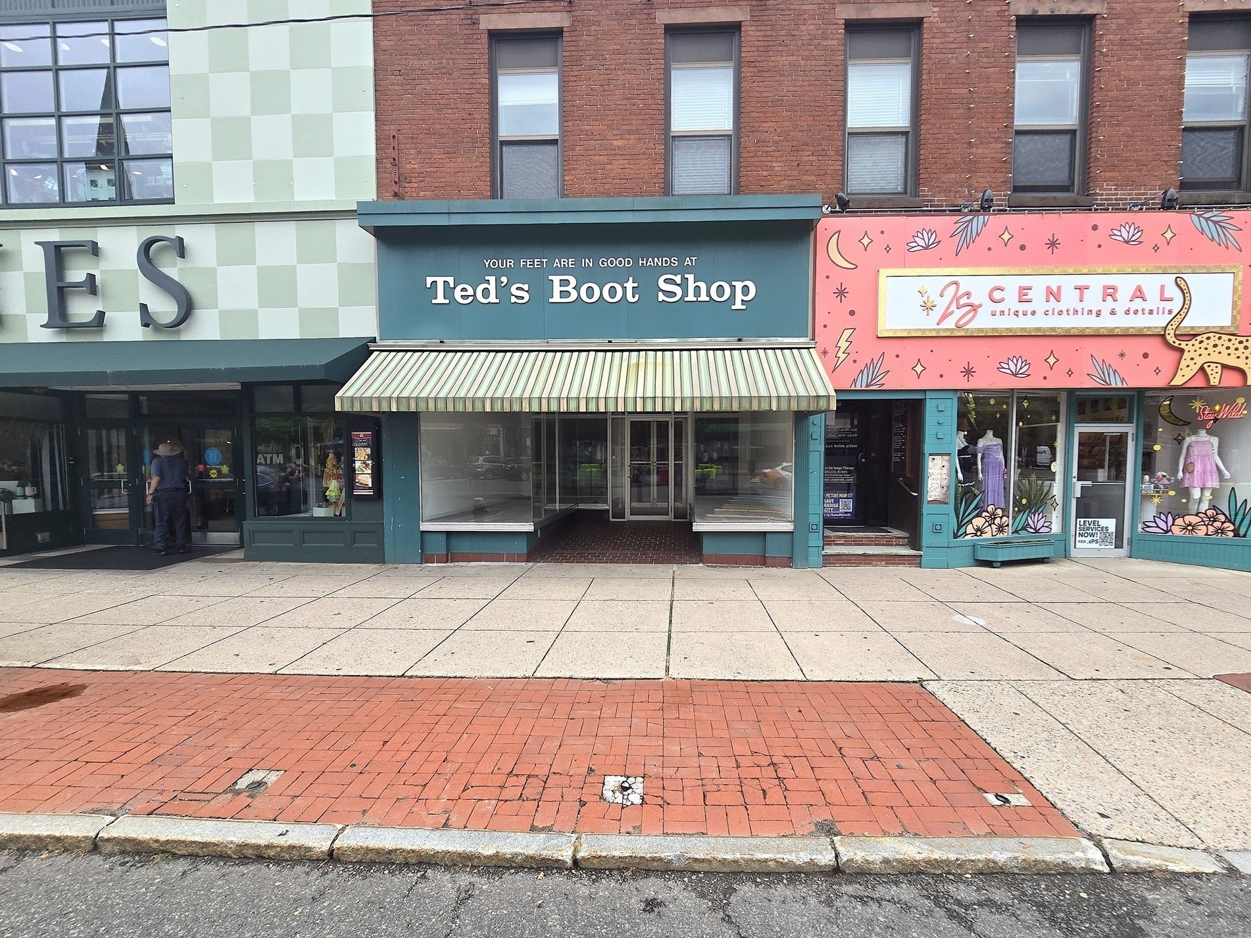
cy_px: 499
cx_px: 652
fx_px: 506
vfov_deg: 85.6
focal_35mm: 14
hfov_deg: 102.0
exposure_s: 1/2000
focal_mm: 2.2
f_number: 2.2
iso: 80
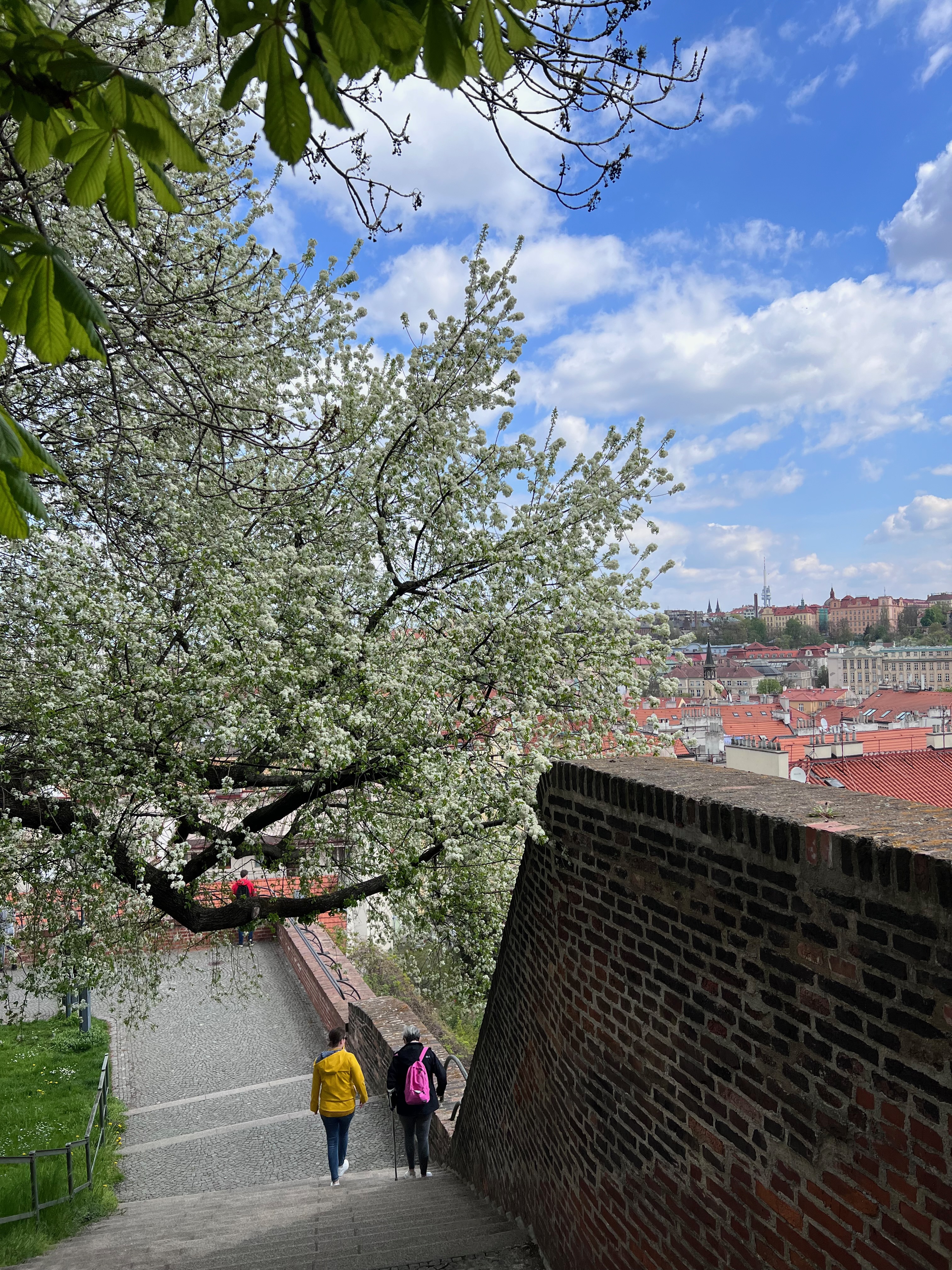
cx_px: 476
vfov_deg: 67.3
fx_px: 953
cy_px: 635
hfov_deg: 53.1
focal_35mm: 26
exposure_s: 1/3571
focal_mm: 5.7
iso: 50
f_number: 1.5
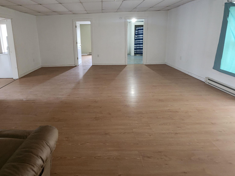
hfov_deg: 86.9
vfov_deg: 69.6
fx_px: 122
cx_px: 97
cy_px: 59
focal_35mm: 18
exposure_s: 1/30
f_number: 2.2
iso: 500
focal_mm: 2.2
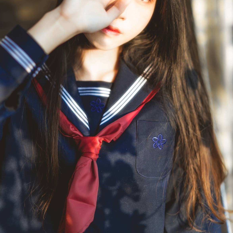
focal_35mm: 65
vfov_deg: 26.2
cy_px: 60
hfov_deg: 26.5
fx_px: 495
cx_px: 116
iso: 100
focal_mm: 50
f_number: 1.4
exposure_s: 1/500
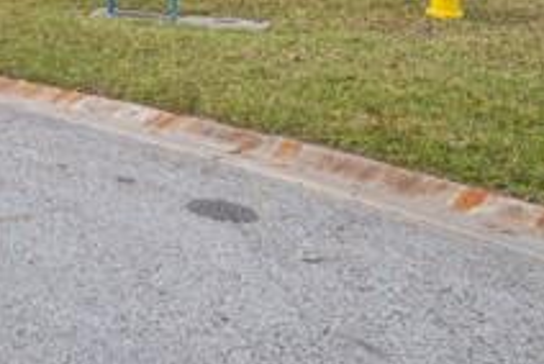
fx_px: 772
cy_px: -83
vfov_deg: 24.0
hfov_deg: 32.5
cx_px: -98
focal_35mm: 51
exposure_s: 1/60
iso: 250
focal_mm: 18
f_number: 6.3
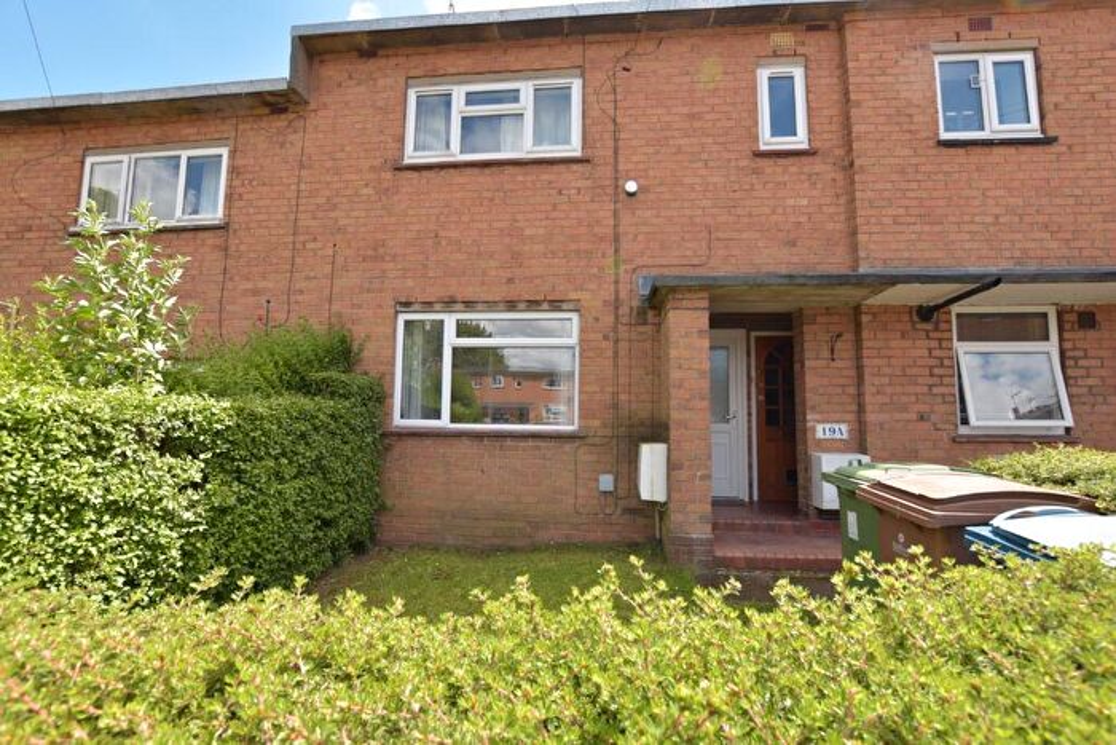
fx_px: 465
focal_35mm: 15
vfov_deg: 77.4
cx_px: 558
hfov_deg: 100.4
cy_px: 372
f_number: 6.7
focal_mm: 10
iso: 160
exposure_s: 1/180
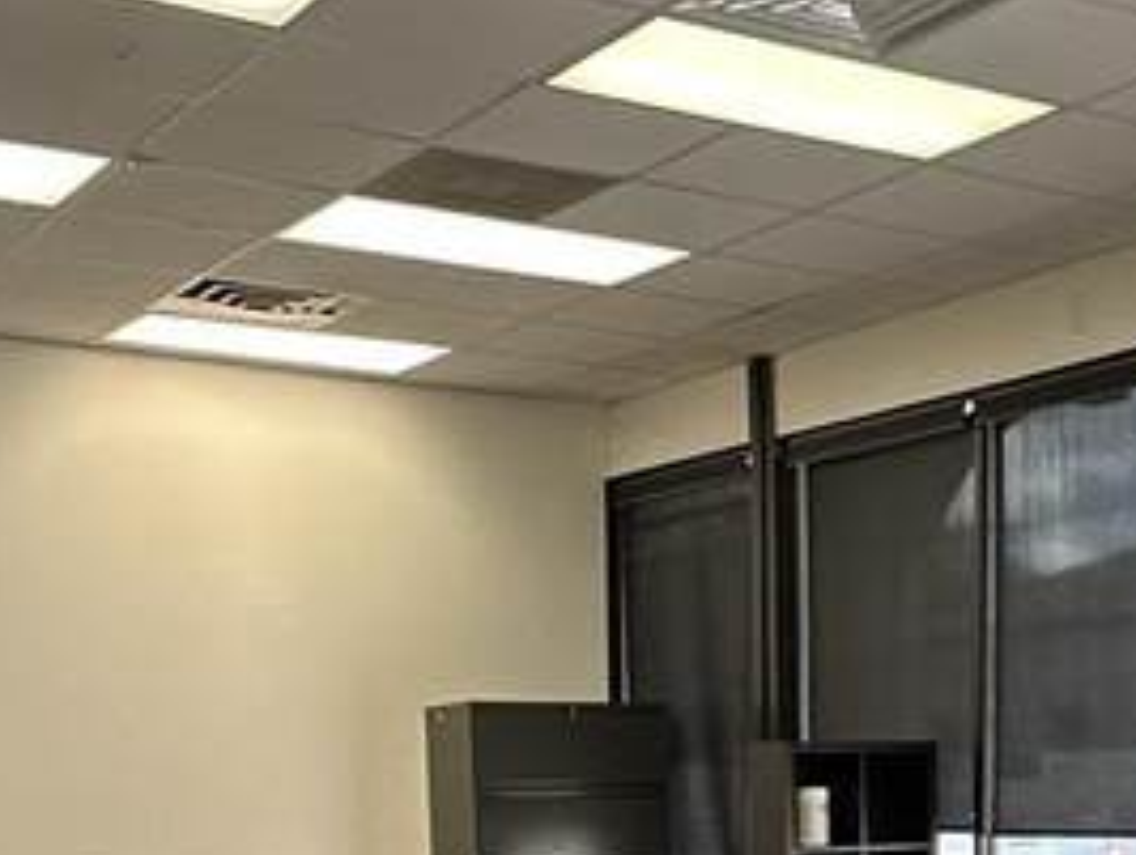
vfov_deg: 20.3
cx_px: 928
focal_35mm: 67
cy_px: 1080
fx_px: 2202
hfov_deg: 28.3
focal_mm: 2.22
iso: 160
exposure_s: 1/60
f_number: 2.2
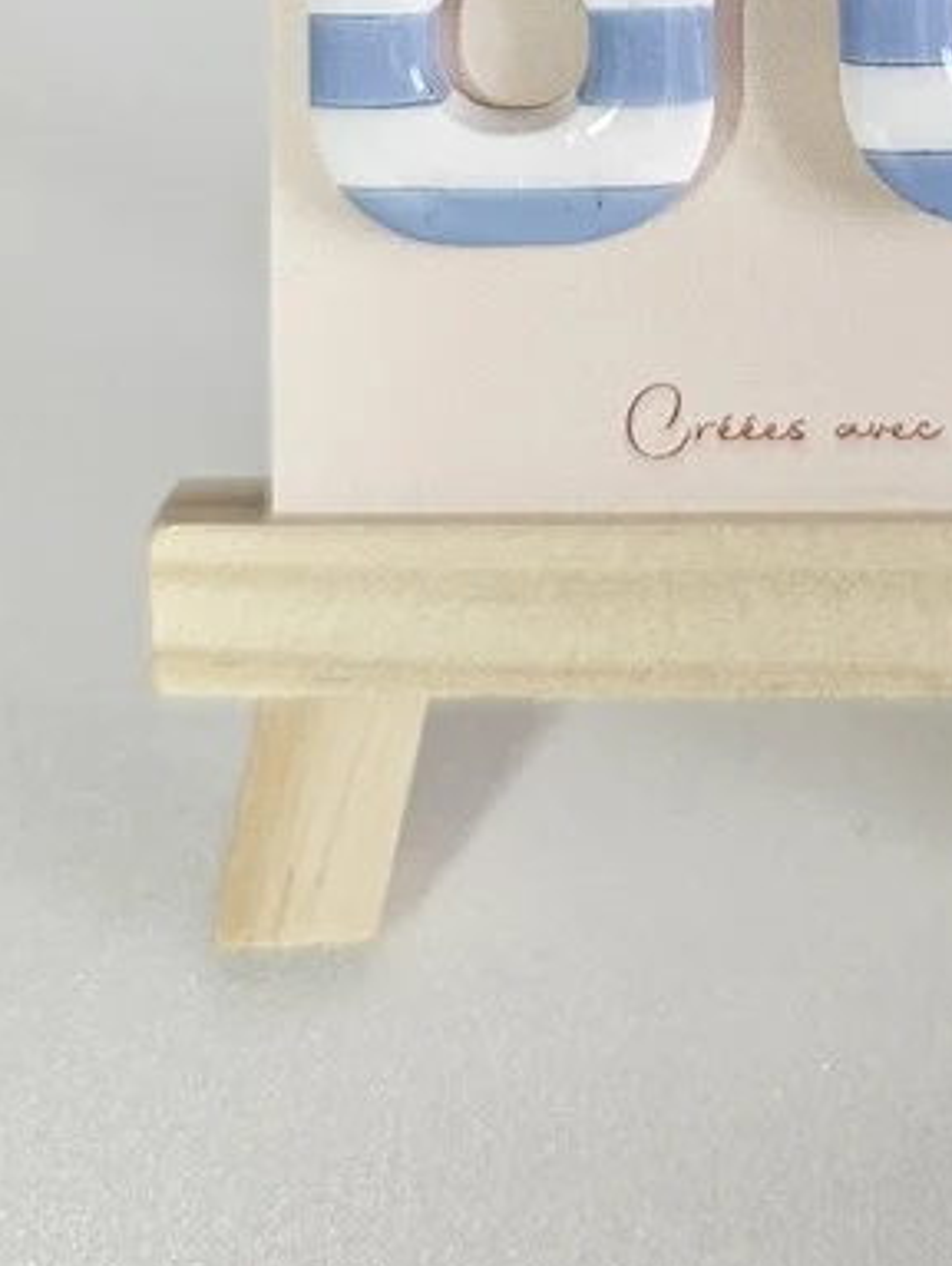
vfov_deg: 22.5
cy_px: -483
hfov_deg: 19.4
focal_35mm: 75
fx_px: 2746
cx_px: 803
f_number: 1.7
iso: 160
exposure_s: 1/180
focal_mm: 6.3
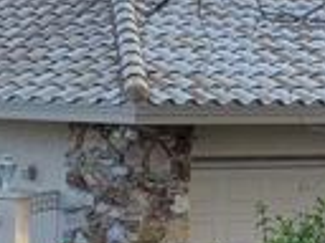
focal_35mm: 143
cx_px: -296
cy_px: 177
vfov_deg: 10.4
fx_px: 1343
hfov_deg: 12.4
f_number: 1.8
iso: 25
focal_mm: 4.25
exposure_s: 1/546
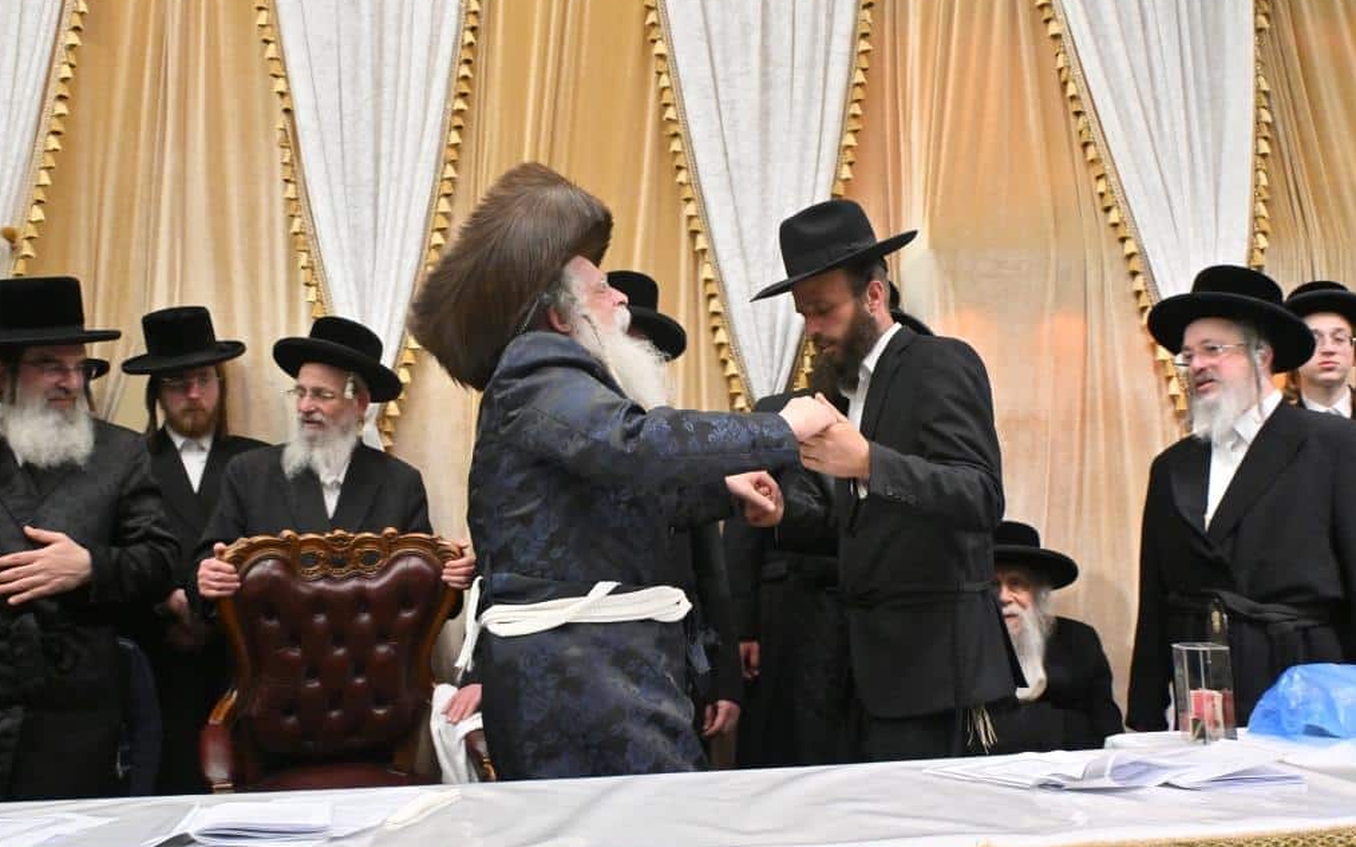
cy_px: 416
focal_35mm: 34
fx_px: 1256
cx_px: 676
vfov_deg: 37.3
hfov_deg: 56.7
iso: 1250
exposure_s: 1/200
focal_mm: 22.5
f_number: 5
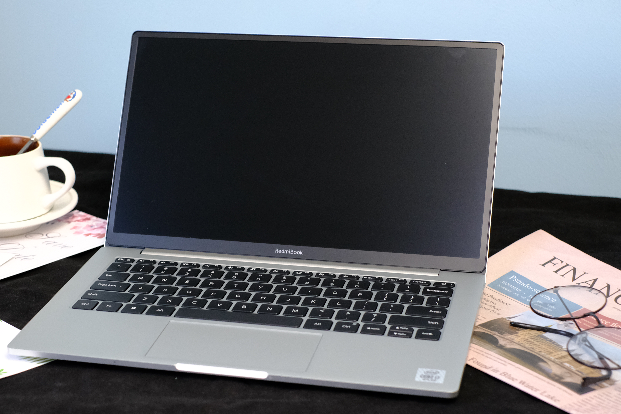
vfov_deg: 18.7
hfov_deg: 27.6
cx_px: 220
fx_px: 1259
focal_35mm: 73
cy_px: 249
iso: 1600
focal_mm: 35
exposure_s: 1/60
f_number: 4
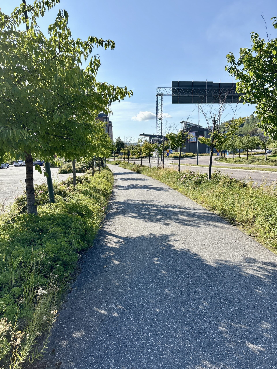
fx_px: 277
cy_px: 184
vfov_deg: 67.3
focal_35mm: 26
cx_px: 138
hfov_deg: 53.1
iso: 50
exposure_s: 1/2985
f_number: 1.6
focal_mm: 5.96
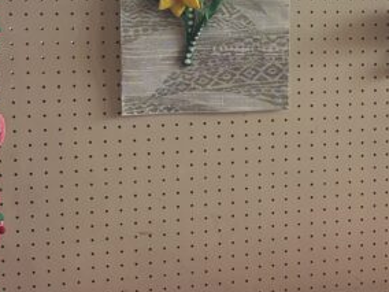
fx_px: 1315
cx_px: 442
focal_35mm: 117
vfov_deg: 12.7
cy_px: 107
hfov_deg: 16.3
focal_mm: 5.96
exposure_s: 1/204
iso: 50
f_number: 1.6
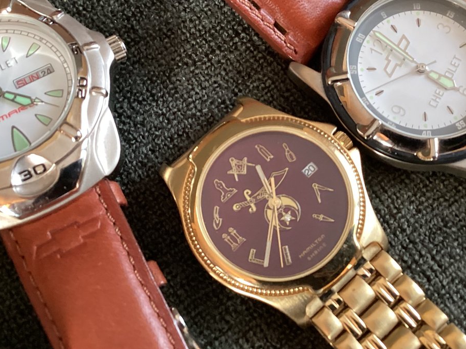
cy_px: 144
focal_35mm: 52
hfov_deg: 36.8
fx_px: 700
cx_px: 248
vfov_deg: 28.0
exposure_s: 1/33
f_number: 2.4
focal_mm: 3.3
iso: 320
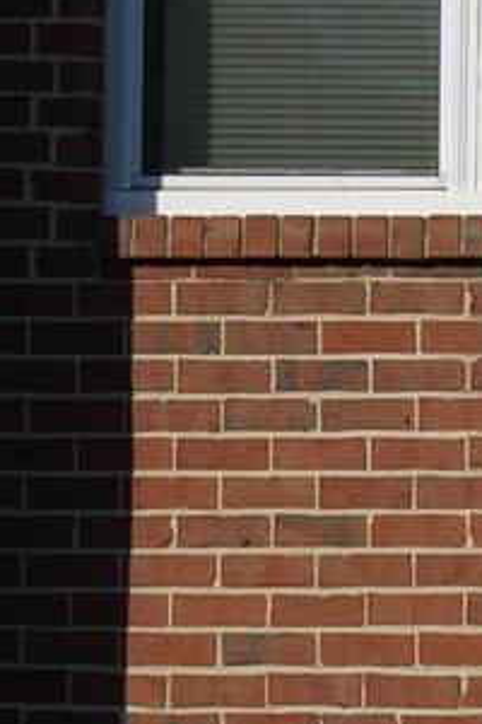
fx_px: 7189
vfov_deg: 5.7
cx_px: 863
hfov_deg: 3.8
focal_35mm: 358
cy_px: 65
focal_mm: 70
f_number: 9
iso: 100
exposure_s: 1/400
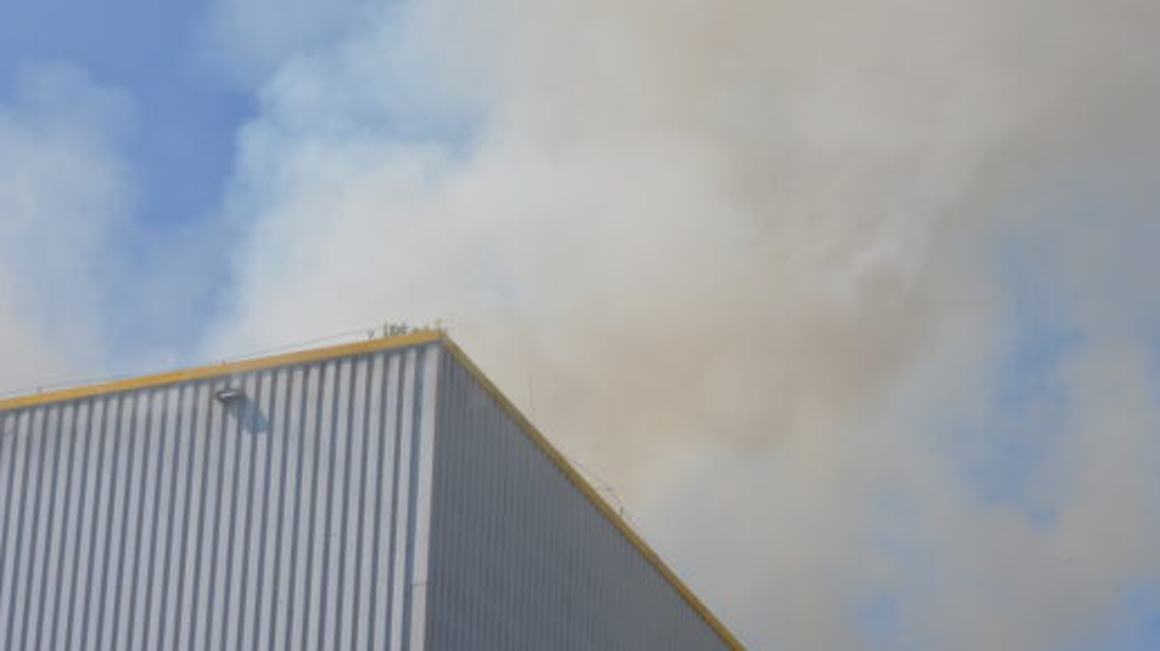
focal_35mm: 98
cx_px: 635
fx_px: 3001
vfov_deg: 12.4
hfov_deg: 21.9
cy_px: 305
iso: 100
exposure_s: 1/320
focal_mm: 55
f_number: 9
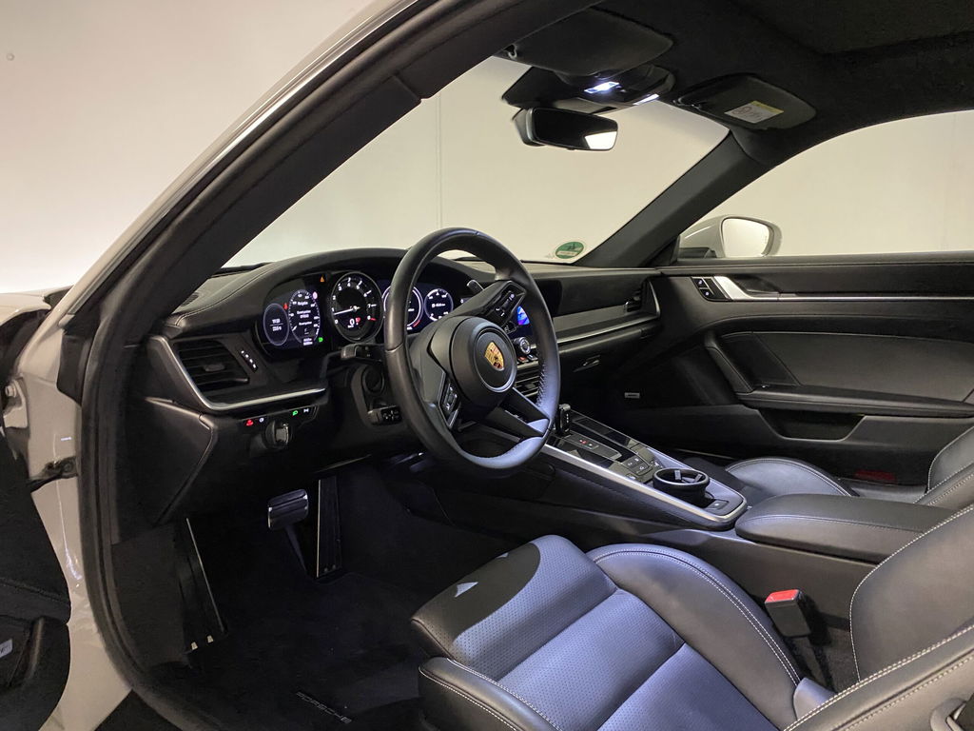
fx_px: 732
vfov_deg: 53.1
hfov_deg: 67.3
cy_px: 366
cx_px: 487
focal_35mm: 26
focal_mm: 4.25
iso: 500
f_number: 1.8
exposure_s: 1/25
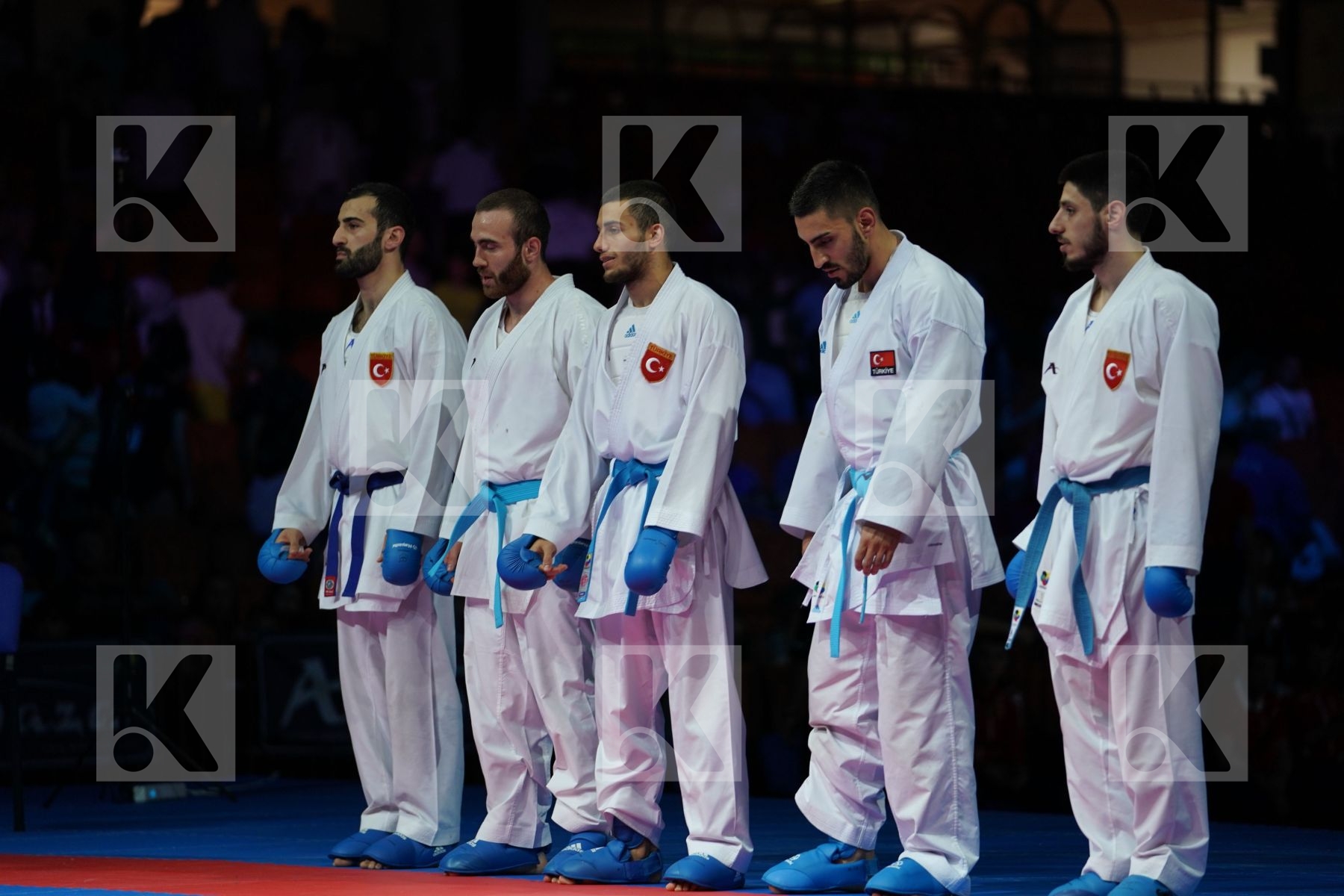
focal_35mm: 178
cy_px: 448
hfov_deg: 11.5
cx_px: 672
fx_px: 6645
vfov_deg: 7.7
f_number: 2.8
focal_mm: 178
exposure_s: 1/400
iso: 400
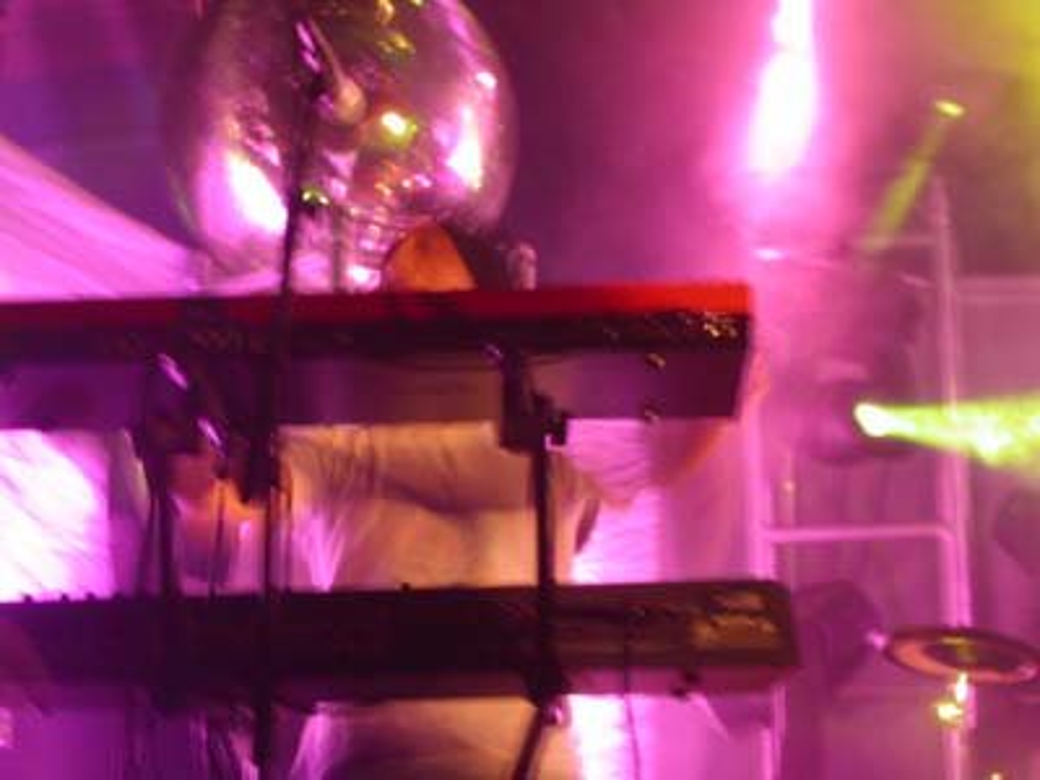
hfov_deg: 26.0
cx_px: 520
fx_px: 2253
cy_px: 390
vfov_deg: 19.6
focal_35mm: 75
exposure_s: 1/3
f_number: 4
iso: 200
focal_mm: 15.4
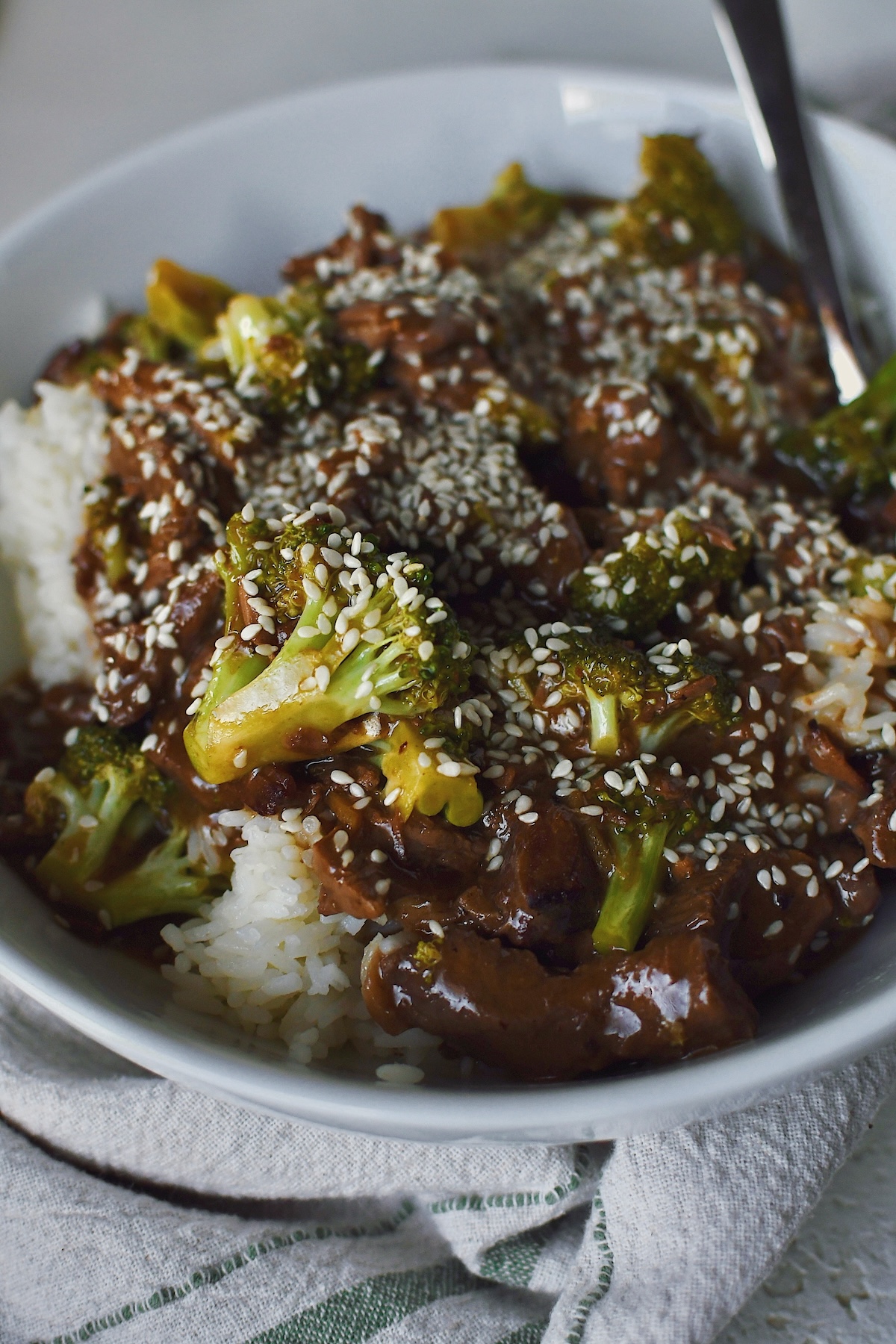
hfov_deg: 26.0
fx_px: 1941
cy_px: 672
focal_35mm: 52
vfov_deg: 38.2
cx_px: 448
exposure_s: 1/100
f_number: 4
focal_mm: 35
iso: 640
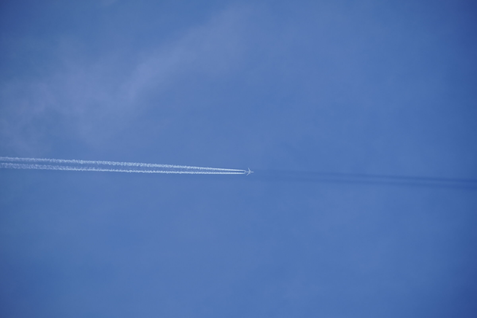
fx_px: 1987
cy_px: 159
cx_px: 238
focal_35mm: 150
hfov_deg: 13.7
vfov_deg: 9.1
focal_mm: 150
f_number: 6.3
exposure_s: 1/1250
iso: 320
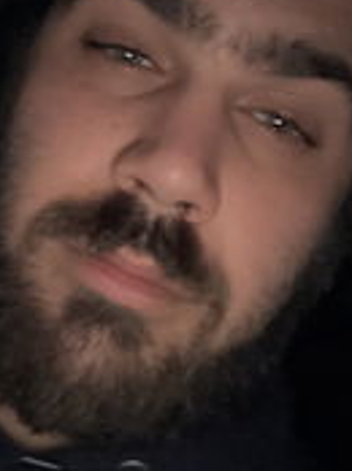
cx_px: 138
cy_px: 135
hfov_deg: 21.2
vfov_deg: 27.9
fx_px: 938
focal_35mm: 69
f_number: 1.9
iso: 1000
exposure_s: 1/17
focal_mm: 2.69
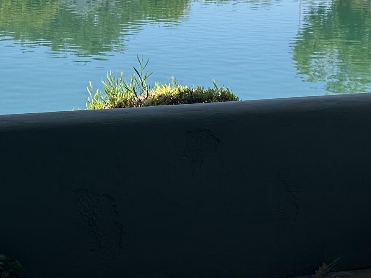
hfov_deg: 23.9
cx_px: 61
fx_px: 857
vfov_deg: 18.2
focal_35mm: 80
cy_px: 37
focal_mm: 6.86
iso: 80
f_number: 1.78
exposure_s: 1/3717
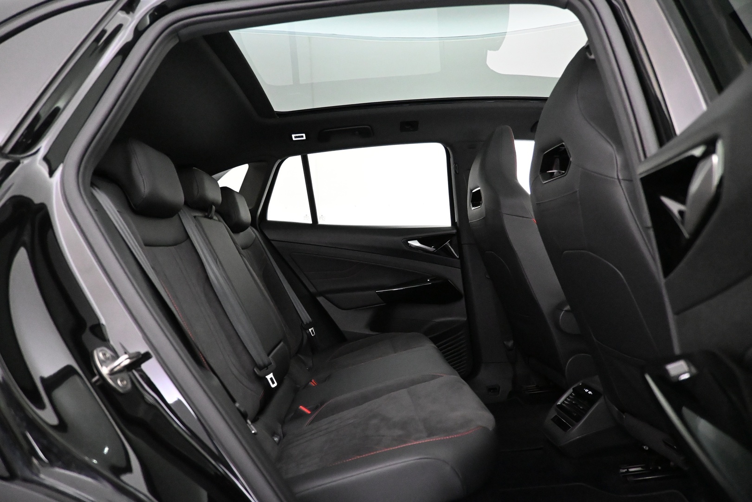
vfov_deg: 53.1
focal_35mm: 24
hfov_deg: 73.7
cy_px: 251
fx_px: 501
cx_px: 376
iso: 8000
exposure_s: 1/60
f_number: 3.5
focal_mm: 16
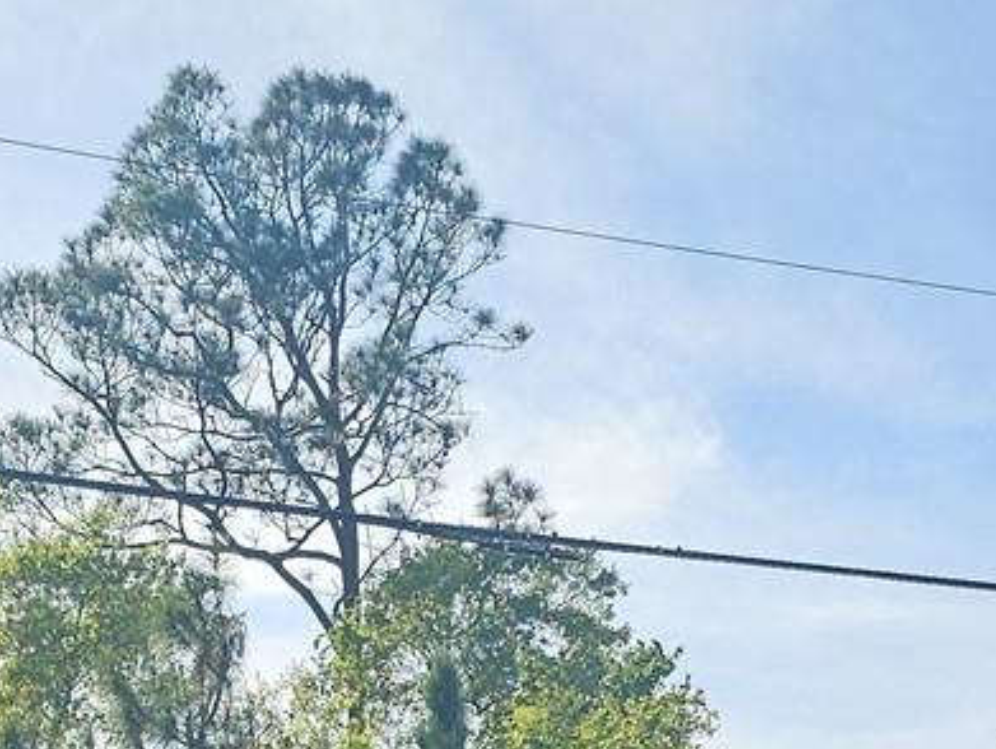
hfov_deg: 20.6
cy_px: 1218
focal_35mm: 94
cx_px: 222
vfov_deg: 14.4
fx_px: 2707
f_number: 1.7
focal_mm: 6.3
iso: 10
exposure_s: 1/807
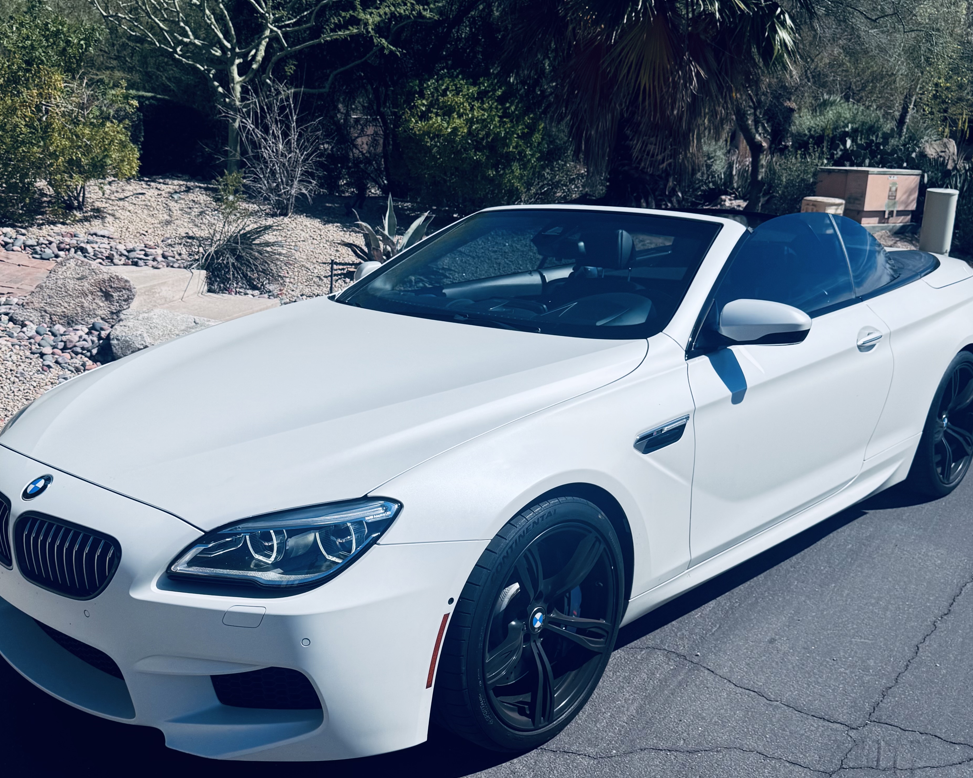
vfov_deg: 41.1
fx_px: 1037
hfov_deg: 50.3
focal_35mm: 36
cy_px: 429
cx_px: 486
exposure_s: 1/7937
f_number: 1.78
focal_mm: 6.76
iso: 80
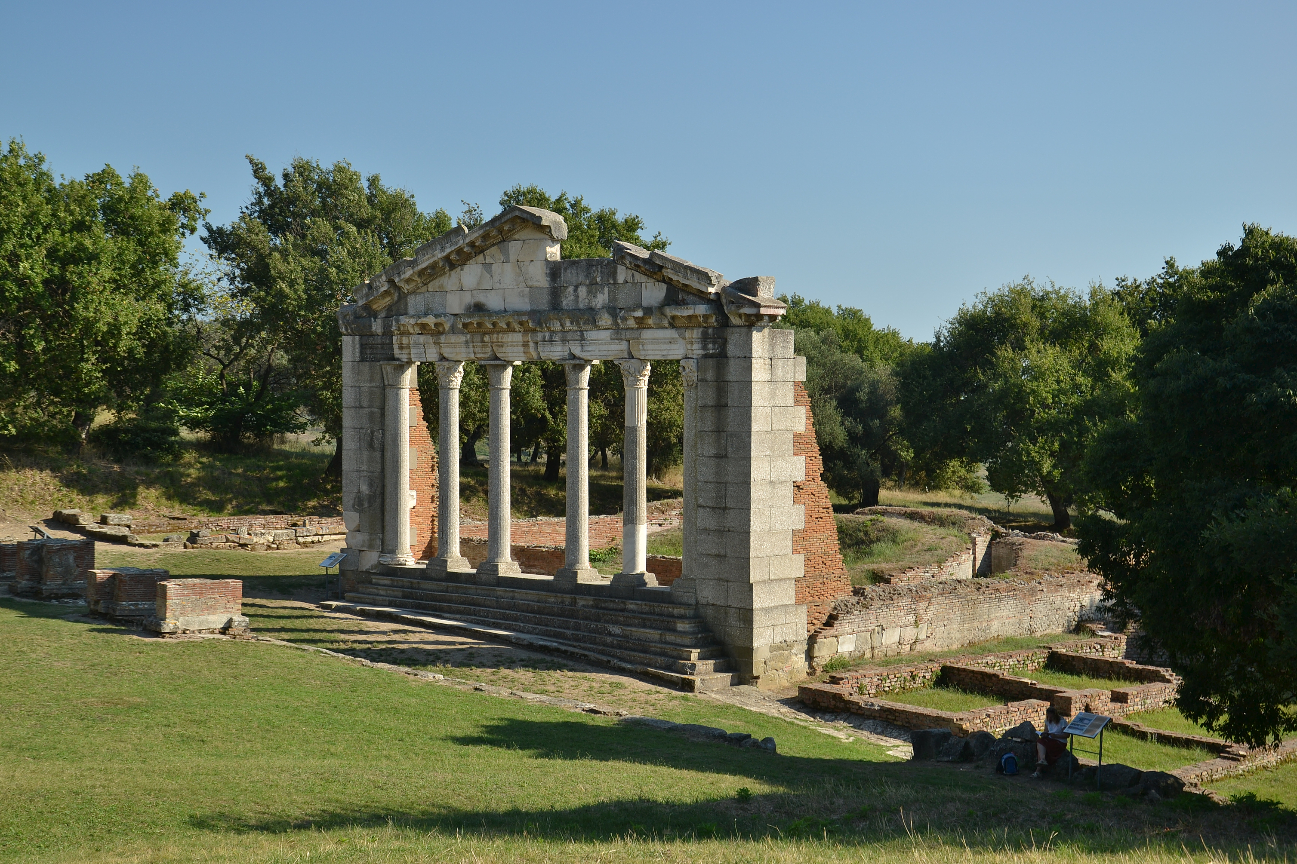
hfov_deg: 37.9
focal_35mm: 52
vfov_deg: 25.8
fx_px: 1891
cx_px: 648
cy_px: 432
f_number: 6.3
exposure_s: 1/160
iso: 100
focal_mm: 35
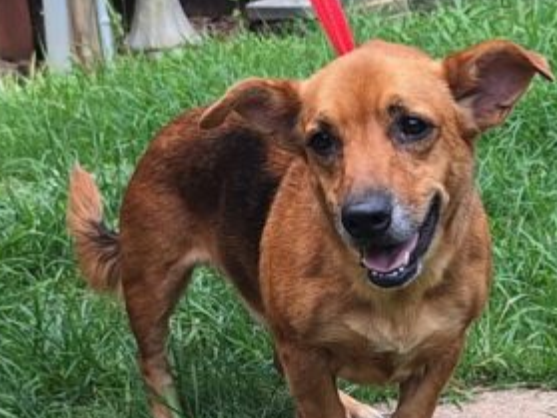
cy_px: 280
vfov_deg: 42.3
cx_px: 337
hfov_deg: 54.9
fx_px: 531
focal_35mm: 33
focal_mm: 5.54
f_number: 1.8
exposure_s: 1/357
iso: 40
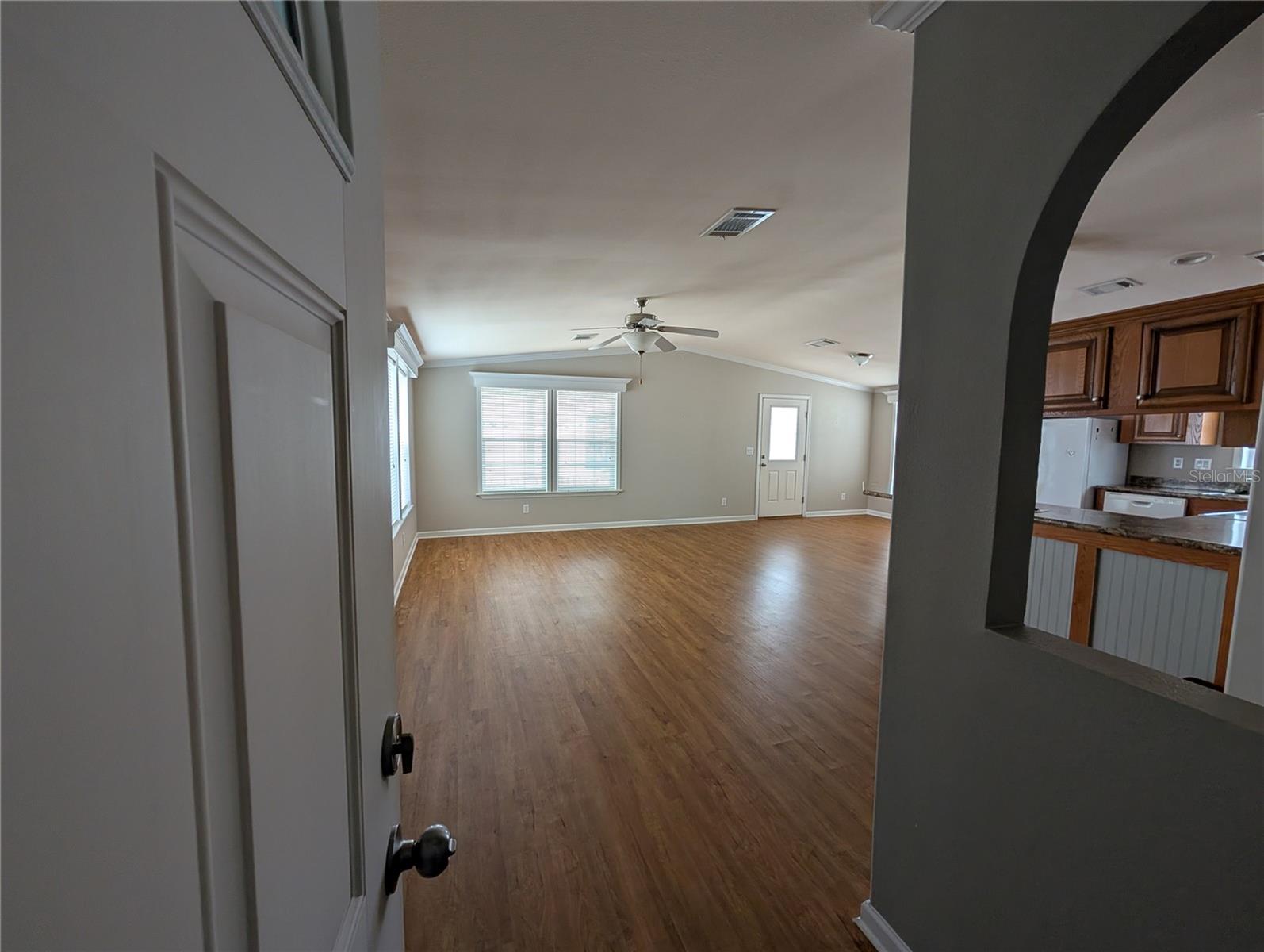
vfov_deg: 94.6
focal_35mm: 12
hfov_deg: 110.5
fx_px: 439
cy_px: 476
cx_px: 632
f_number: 1.7
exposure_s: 1/92.3
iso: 116
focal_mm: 2.02
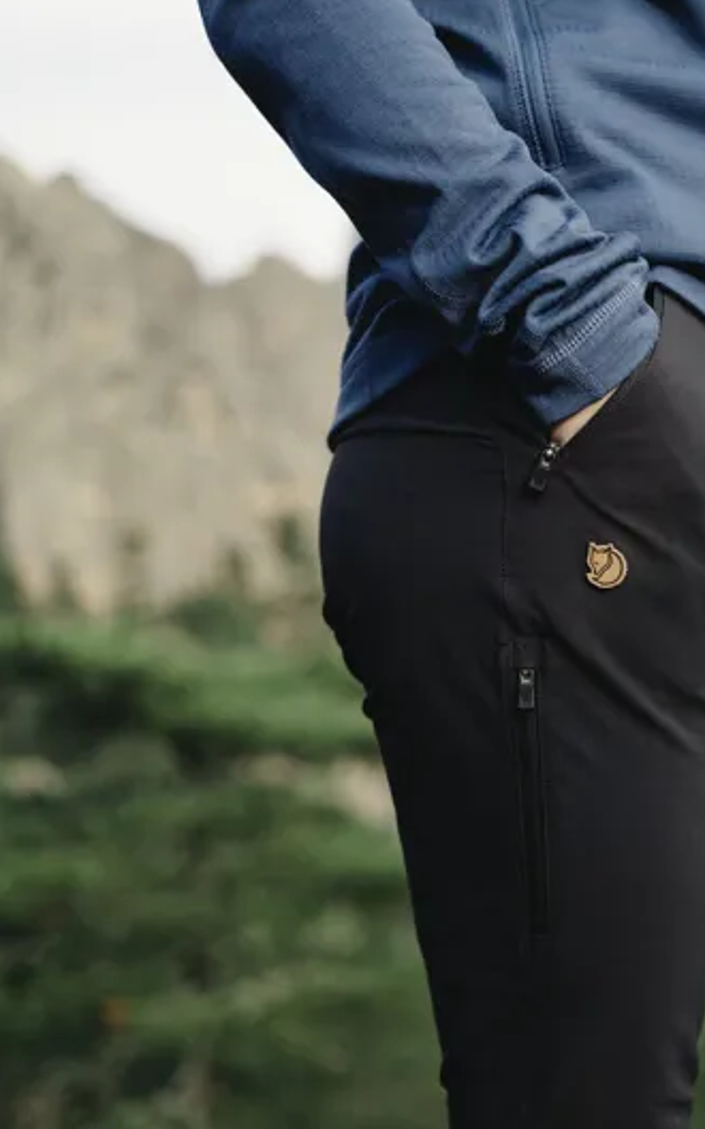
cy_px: 561
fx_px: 1660
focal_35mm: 54
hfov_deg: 22.8
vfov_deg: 37.5
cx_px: 739
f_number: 2.2
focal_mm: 35
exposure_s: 1/640
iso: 125
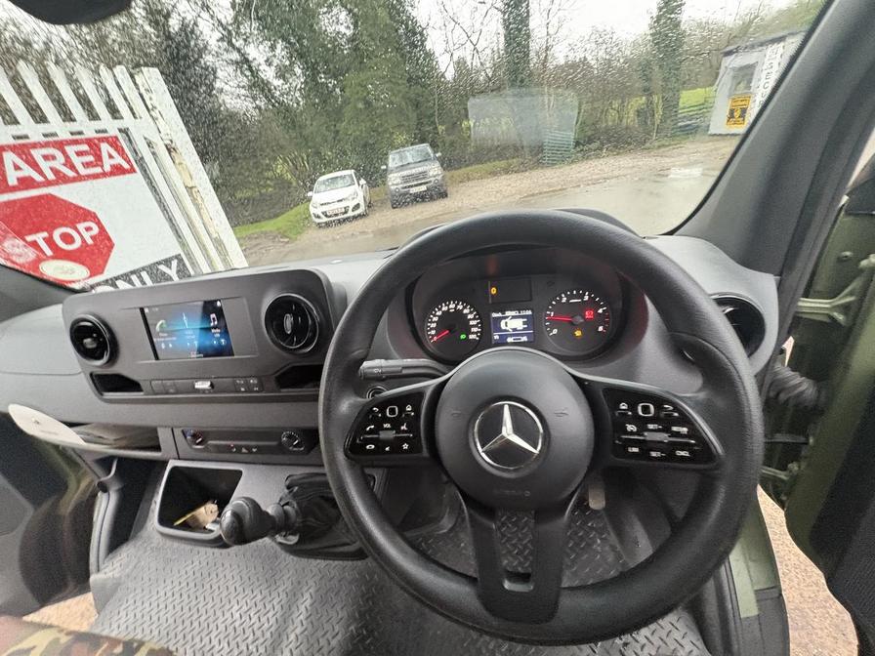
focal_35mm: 14
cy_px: 328
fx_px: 354
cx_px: 438
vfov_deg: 85.7
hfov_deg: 102.1
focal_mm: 2.22
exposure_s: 1/60
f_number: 2.2
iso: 640
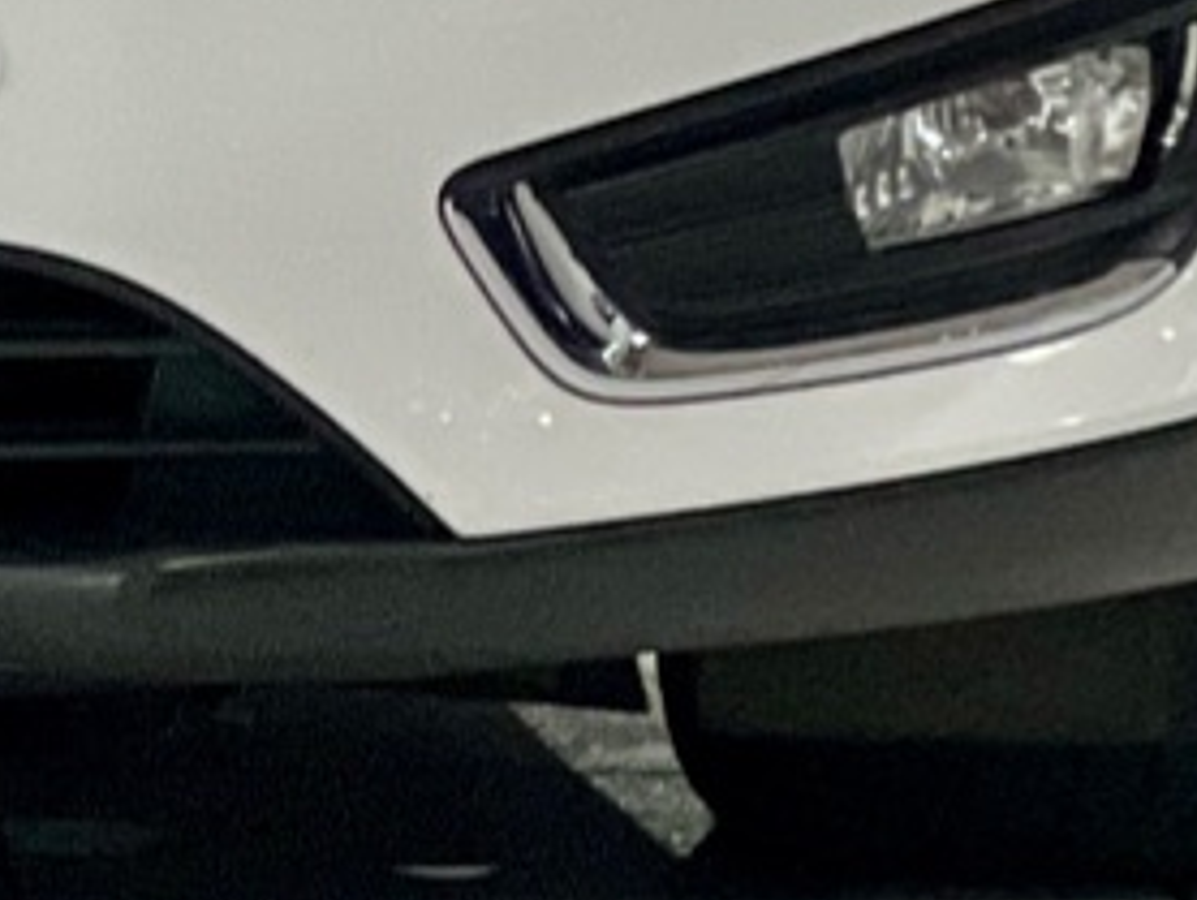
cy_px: -1029
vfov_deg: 2.8
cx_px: -1132
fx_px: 18378
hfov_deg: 3.7
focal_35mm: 531
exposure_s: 1/40
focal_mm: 9
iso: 250
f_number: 2.8
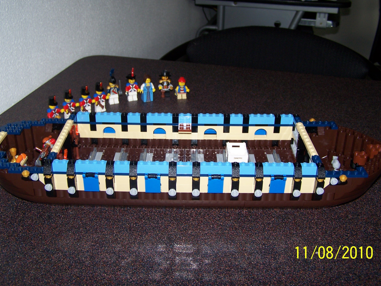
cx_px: 190
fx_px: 451
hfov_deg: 45.8
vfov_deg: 35.1
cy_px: 139
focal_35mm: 41
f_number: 2.8
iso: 80
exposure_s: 1/60
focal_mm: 6.3
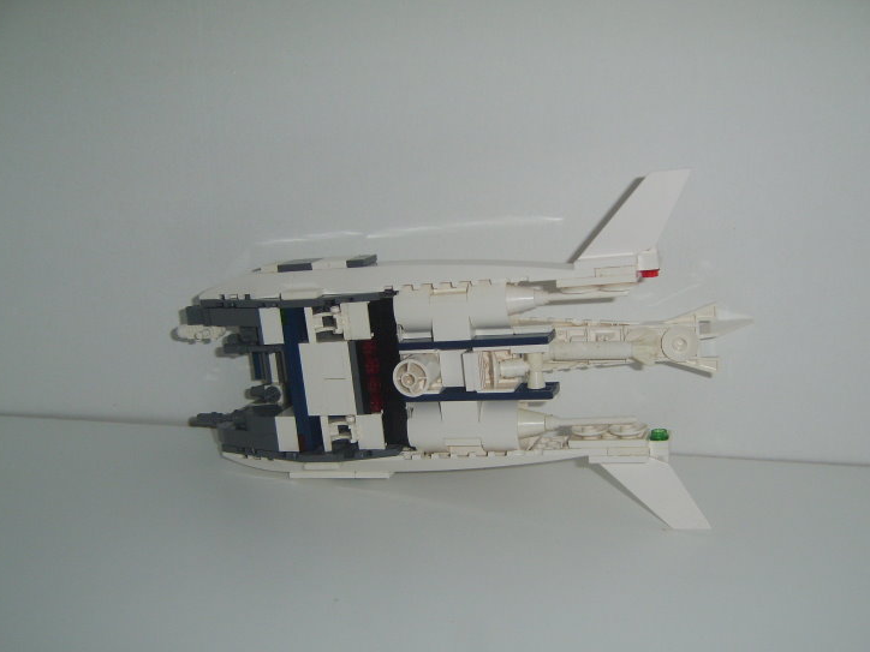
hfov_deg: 44.8
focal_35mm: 42
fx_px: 1056
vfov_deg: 34.3
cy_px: 349
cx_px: 447
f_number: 2.8
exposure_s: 1/30
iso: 100
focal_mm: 7.8
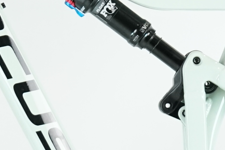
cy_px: 55
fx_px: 2762
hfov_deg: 4.7
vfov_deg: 3.1
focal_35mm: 442
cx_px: 74
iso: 2000
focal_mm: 70
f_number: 5.6
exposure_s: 1/200
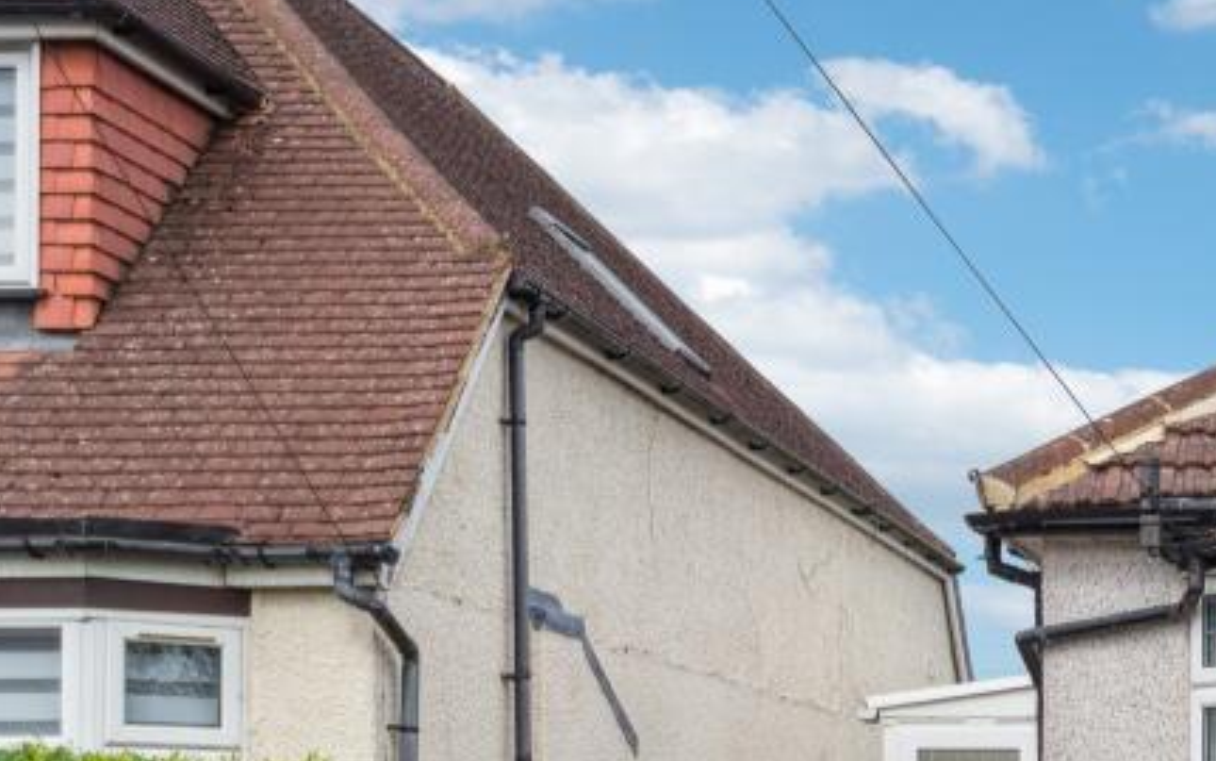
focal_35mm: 85
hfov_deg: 23.1
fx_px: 2818
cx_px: 1295
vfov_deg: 15.1
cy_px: 738
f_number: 5.6
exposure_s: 1/2000
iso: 640
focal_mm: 35
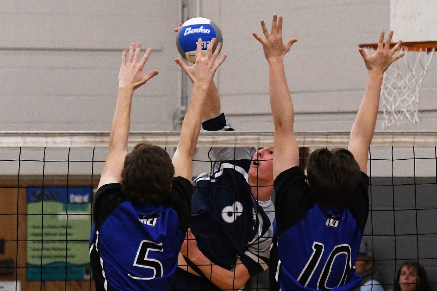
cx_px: 218
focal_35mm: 142
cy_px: 146
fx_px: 1729
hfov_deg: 14.4
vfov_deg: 9.6
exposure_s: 1/1000
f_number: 2.8
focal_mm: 95
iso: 4500
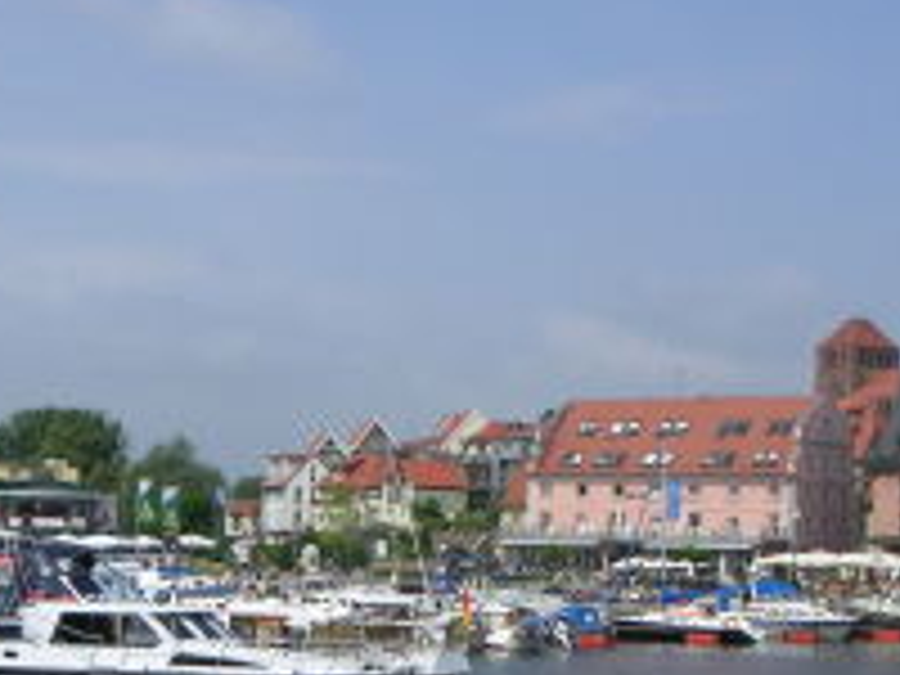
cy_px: 616
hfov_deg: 25.6
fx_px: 1976
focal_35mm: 76
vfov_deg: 19.0
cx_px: 328
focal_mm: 6
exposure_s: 1/250
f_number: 6.7
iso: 50
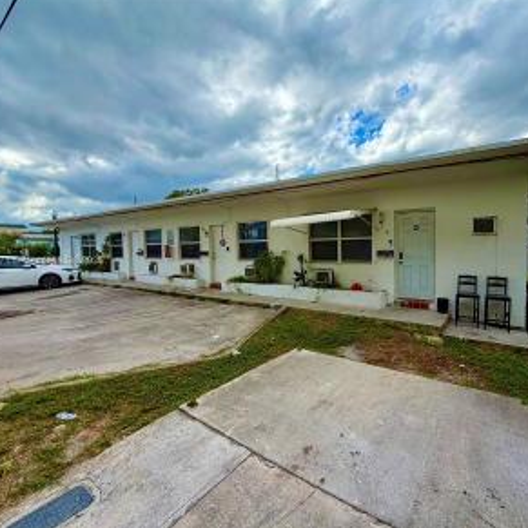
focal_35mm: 17
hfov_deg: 82.8
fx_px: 293
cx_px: 321
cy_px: 261
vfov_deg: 84.0
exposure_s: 1/770
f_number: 2.2
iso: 25
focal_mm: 2.22
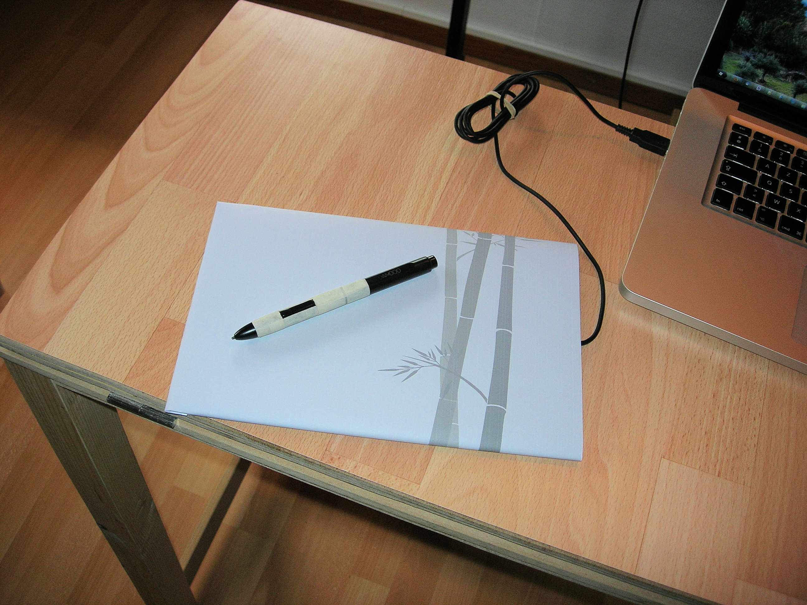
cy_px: 302
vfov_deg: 37.7
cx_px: 404
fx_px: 886
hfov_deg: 49.0
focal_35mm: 38
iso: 64
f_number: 2.8
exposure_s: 1/60.1
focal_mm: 7.8
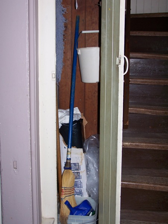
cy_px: 112
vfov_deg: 34.3
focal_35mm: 56
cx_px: 84
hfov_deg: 26.1
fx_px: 362
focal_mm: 9.3
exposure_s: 1/60
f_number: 3.2
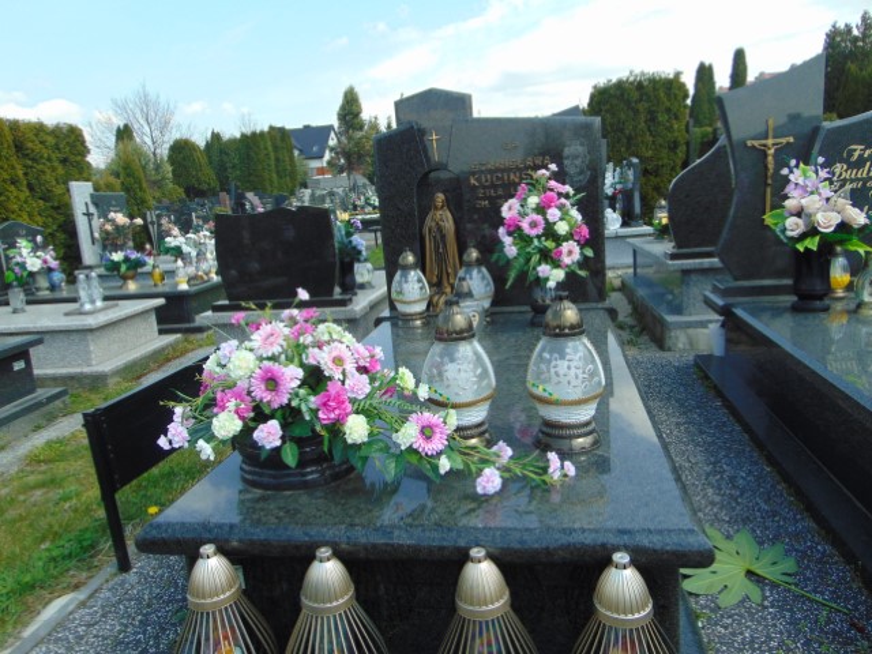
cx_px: 436
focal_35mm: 25
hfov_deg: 69.4
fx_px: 630
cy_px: 327
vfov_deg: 54.9
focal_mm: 4.5
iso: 80
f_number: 3
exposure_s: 1/640
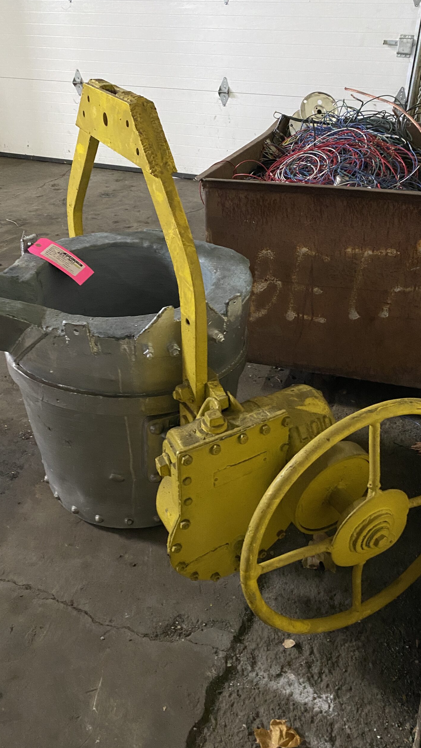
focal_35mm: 29
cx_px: 200
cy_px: 369
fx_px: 575
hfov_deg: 40.2
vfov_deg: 66.1
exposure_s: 1/30
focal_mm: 4.25
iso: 1000
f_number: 1.8
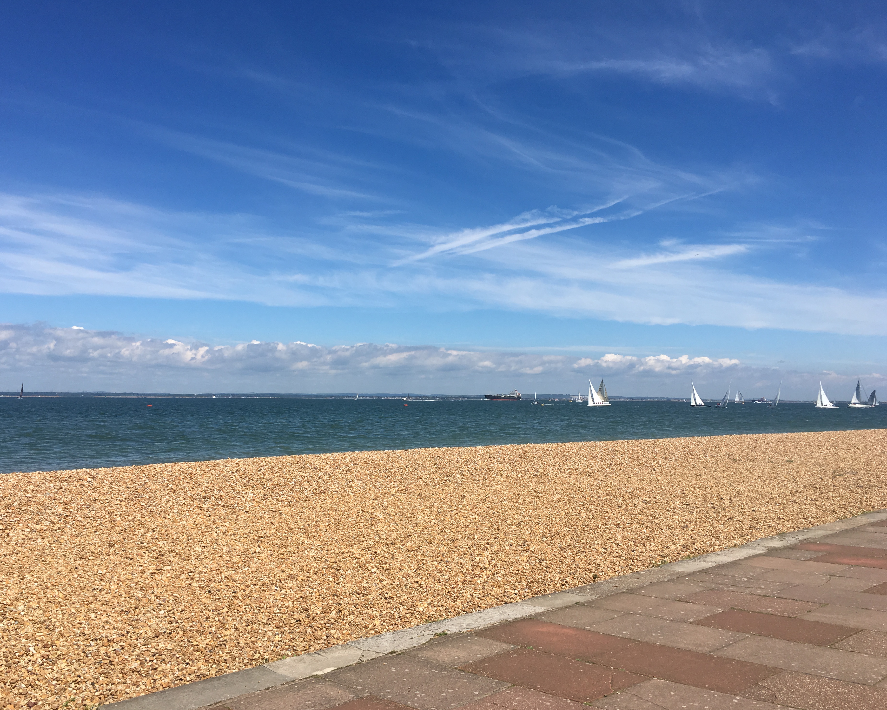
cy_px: 355
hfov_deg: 57.1
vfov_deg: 47.1
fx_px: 814
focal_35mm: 31
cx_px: 419
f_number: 2.2
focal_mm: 4.15
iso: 25
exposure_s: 1/2653
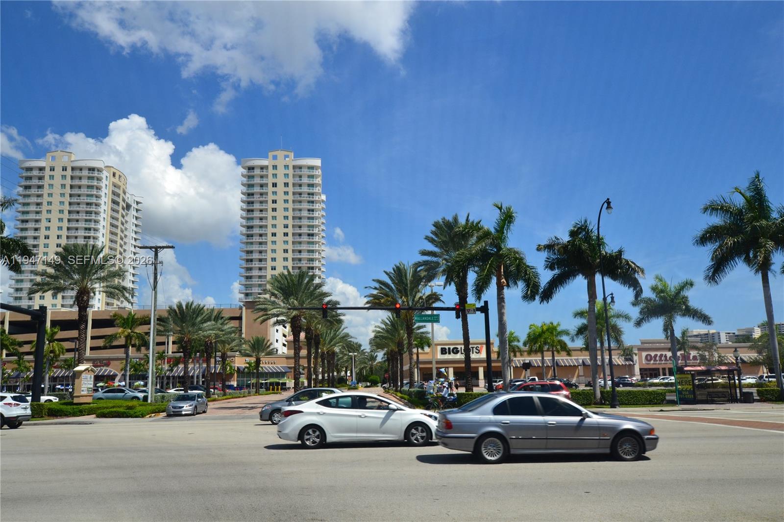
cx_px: 392
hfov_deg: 61.9
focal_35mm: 30
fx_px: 653
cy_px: 261
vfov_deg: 43.6
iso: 400
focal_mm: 20
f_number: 11
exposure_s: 1/400
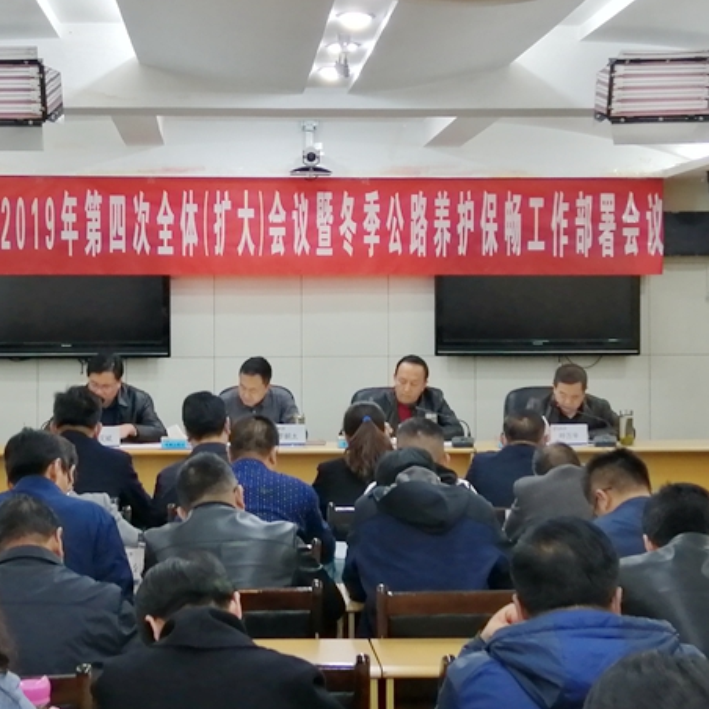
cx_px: 295
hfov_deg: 24.0
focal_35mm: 72
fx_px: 1668
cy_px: 303
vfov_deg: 24.0
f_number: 1.8
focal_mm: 3.6
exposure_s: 1/50
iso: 80
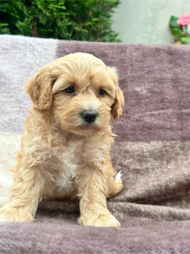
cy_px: 127
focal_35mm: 48
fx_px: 351
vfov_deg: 39.7
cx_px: 95
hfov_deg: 30.3
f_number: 1.78
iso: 64
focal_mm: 6.86
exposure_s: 1/159
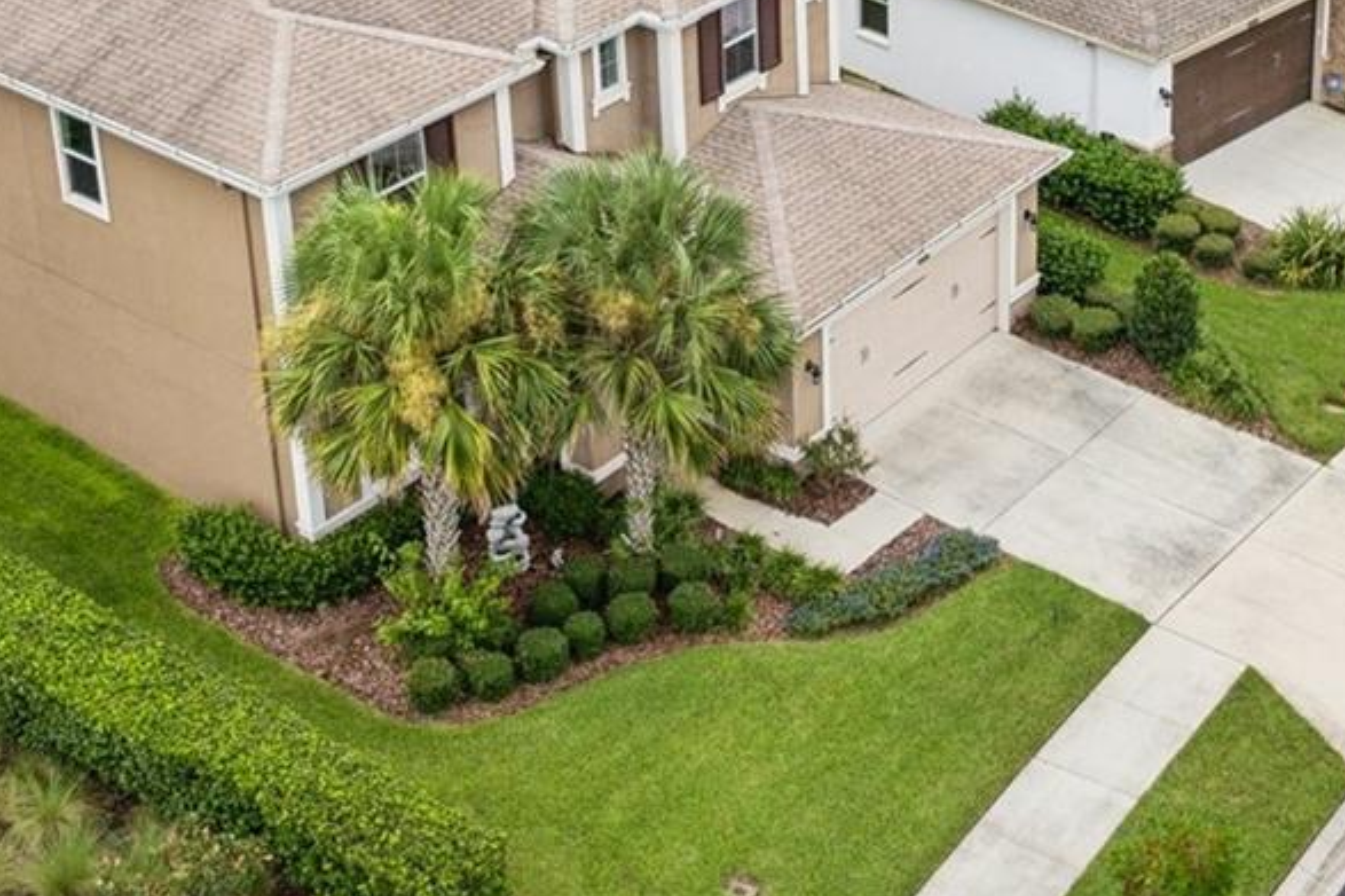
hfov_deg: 33.3
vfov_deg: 21.2
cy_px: -152
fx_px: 2241
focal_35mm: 60
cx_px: 829
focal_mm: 8.4
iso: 100
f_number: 2.8
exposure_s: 1/1000
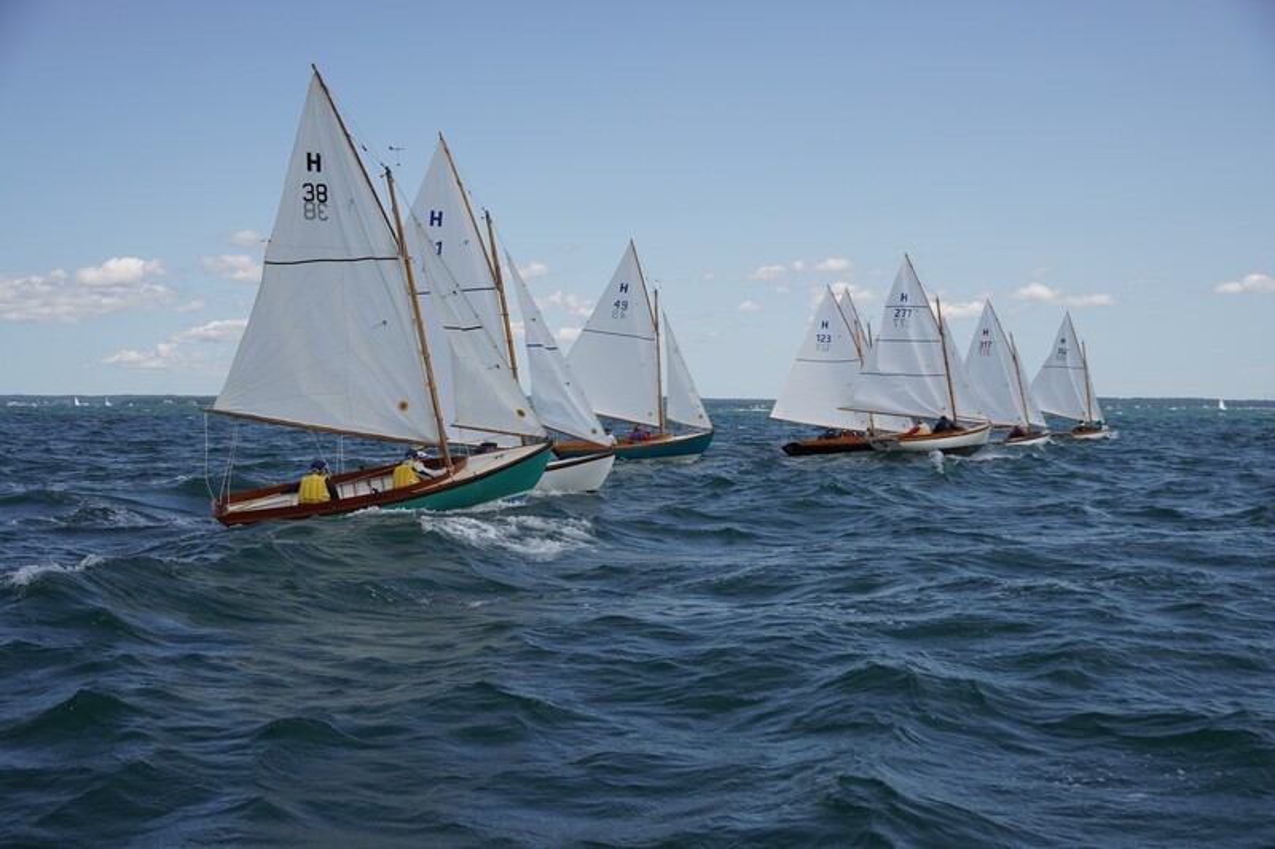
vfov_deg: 28.9
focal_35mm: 46
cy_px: 424
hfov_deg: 42.3
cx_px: 638
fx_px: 1646
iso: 125
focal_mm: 31
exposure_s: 1/1250
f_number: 4.5
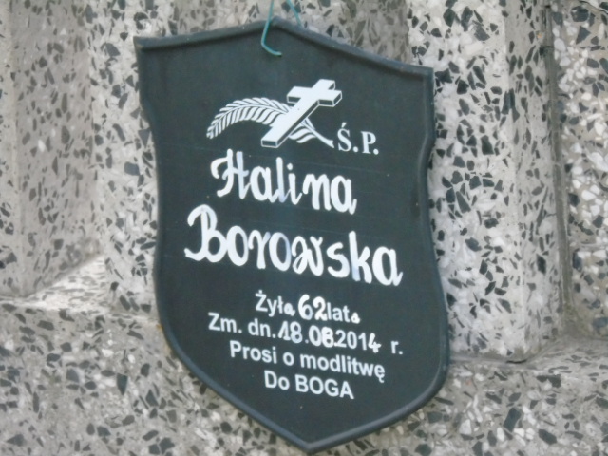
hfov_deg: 7.1
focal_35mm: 278
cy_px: 228
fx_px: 4883
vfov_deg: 5.3
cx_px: 304
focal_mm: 50
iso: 800
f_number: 4.9
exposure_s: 1/100
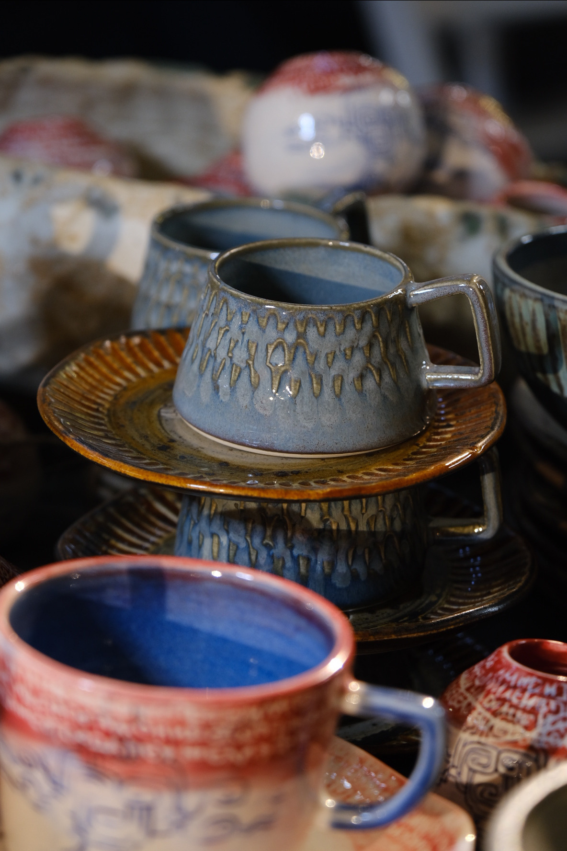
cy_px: 426
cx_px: 284
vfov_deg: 17.1
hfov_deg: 11.4
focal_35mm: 120
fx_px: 2835
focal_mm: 80
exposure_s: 1/30
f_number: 4
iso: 640
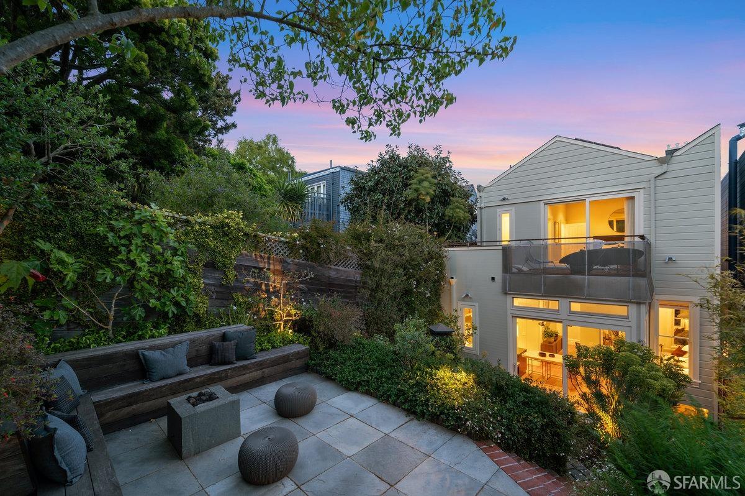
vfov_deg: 77.2
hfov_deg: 100.4
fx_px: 310
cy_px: 248
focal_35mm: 15
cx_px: 372
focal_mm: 15
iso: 400
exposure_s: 1.6
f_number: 9
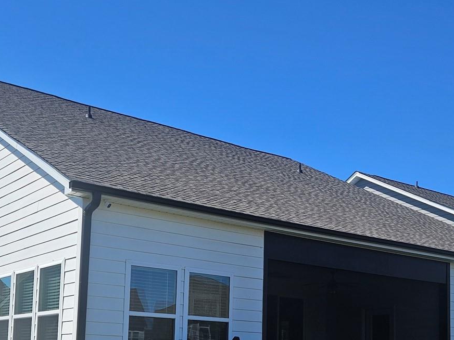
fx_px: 708
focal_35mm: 54
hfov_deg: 35.5
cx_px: 236
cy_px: 290
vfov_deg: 26.3
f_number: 1.8
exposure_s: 1/2359
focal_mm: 5.4
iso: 25
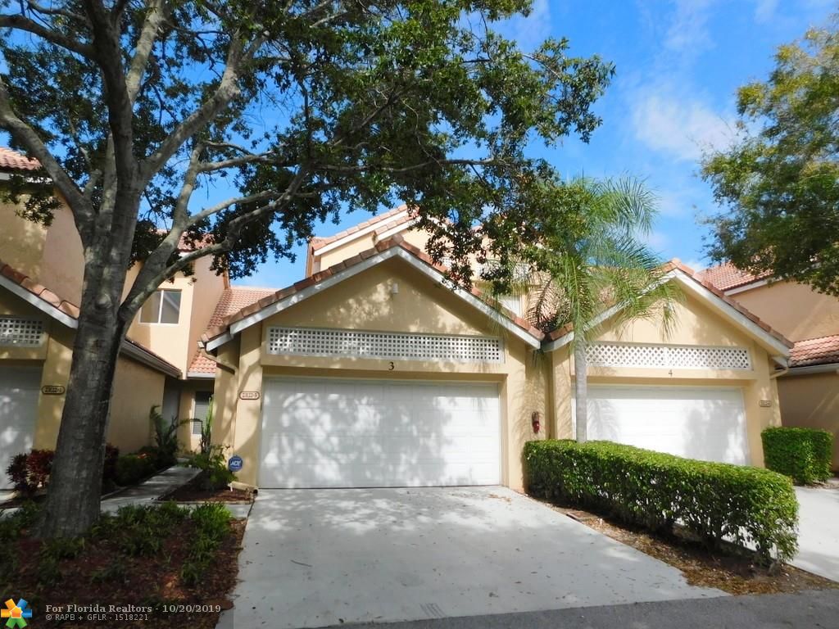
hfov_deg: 73.9
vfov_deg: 58.9
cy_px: 314
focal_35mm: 23
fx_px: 557
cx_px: 420
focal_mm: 4
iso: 125
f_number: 6
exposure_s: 1/400
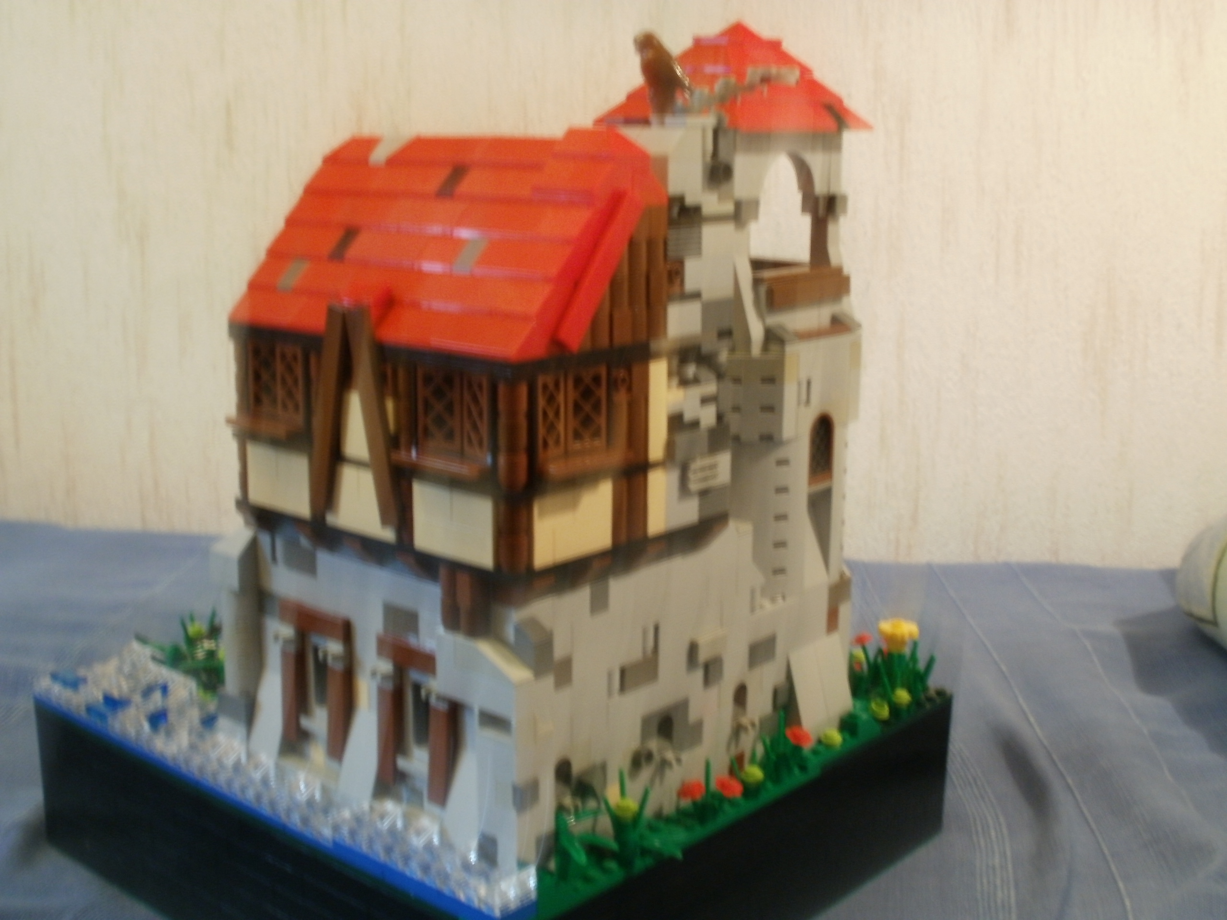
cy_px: 460
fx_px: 1560
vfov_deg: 32.9
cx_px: 614
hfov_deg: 42.9
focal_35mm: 44
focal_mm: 7.7
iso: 125
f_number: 4
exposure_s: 1/2
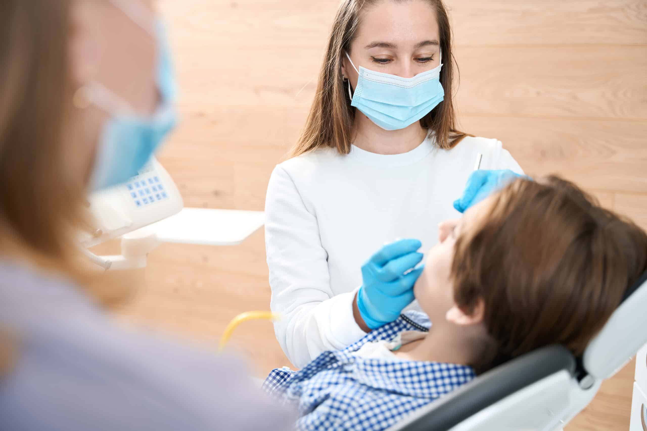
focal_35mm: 47
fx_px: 843
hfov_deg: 42.0
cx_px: 324
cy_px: 216
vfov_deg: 28.7
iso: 100
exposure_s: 1/250
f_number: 3.2
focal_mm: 46.9
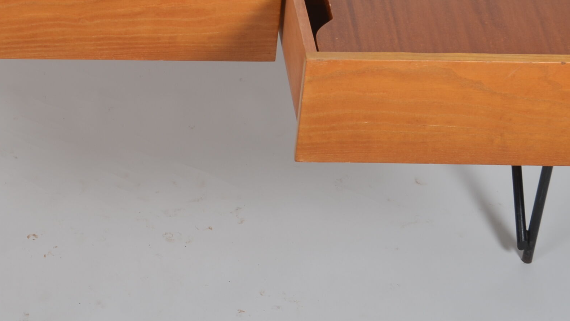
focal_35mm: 88
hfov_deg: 23.7
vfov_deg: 13.6
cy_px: 23
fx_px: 1330
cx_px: 79
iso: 100
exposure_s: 1/125
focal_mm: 24
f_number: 11
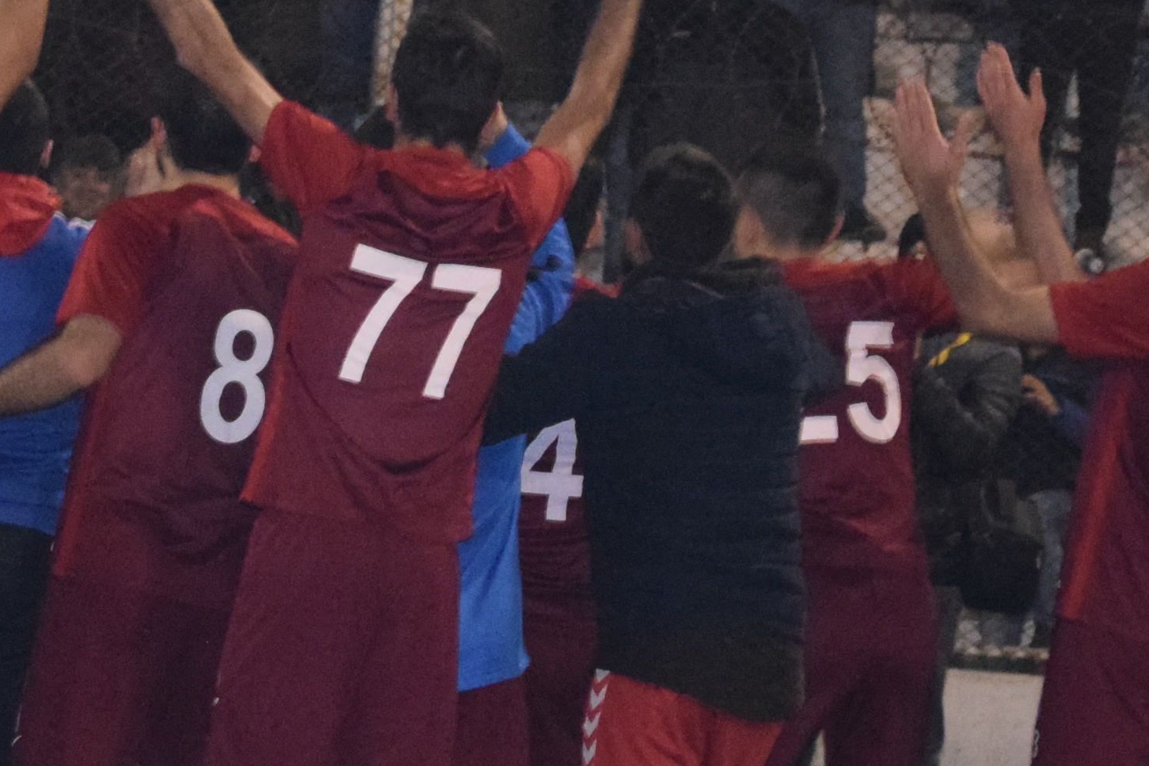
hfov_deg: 5.8
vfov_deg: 3.9
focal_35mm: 356
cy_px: 242
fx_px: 11364
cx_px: 111
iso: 3200
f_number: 5
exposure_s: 1/60
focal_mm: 58
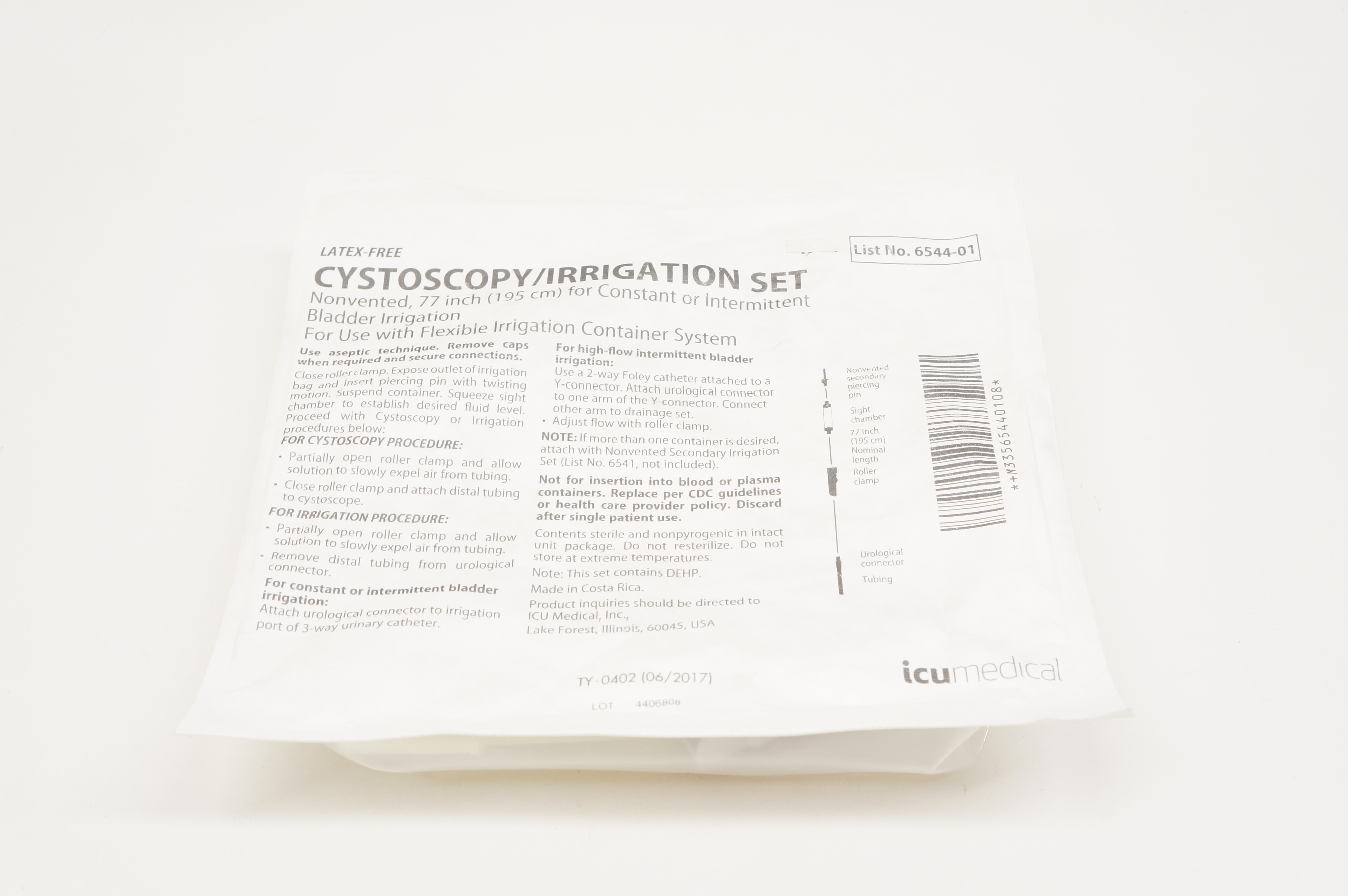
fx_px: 1403
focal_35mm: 38
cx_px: 674
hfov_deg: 51.3
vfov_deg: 35.4
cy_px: 448
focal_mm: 25
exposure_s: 1/50
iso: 400
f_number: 6.3
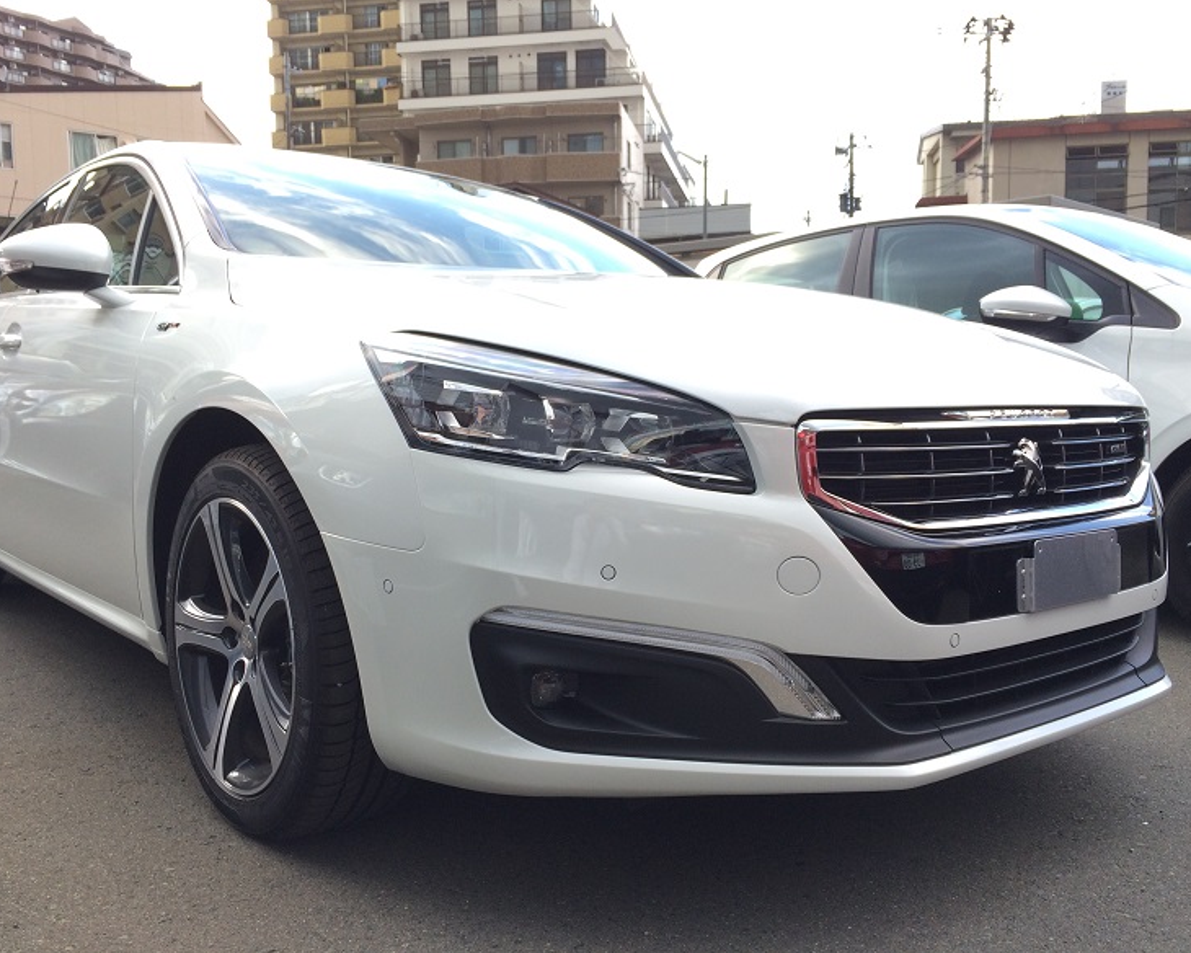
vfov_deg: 47.1
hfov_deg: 57.2
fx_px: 1093
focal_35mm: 31
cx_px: 569
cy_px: 473
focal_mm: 4.15
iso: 32
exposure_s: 1/120
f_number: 2.2
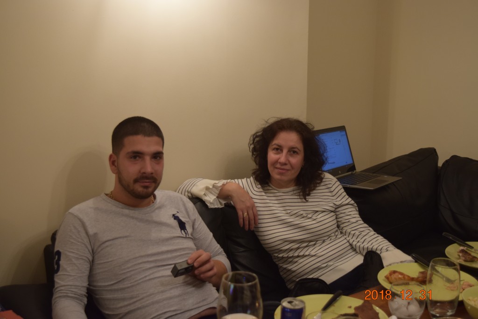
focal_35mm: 51
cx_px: 239
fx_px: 677
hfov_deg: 38.9
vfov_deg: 26.5
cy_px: 160
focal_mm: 34
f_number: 4.5
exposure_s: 1/60
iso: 800
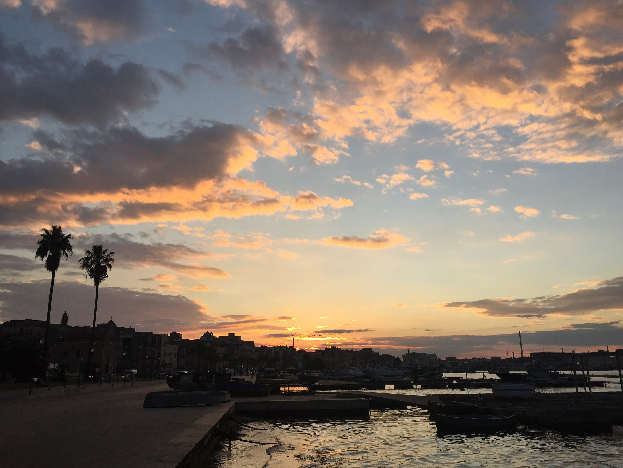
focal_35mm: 29
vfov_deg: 48.2
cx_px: 312
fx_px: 522
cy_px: 234
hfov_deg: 61.7
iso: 32
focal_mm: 4.15
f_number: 2.2
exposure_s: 1/648
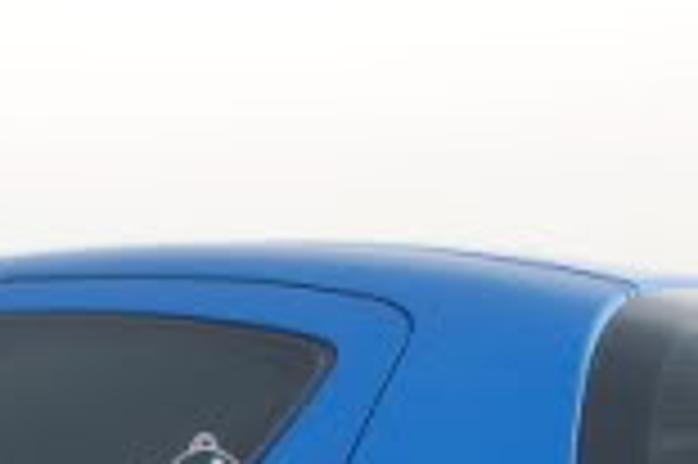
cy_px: 520
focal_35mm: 216
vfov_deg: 6.3
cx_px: -97
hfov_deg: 9.4
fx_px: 4184
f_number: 6.3
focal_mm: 28
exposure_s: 1/160
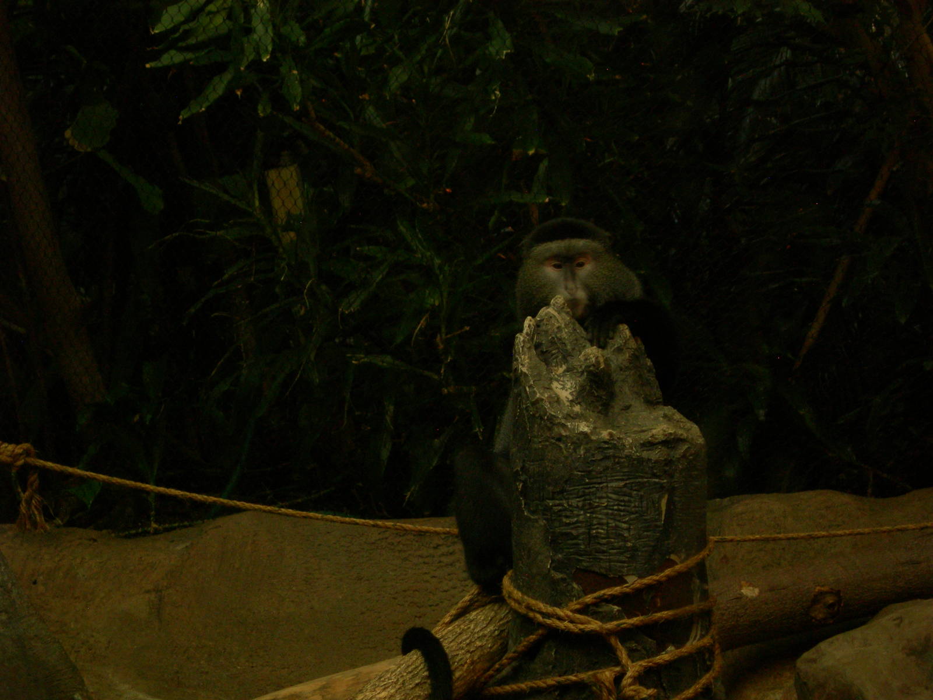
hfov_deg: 17.3
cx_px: 466
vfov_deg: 13.0
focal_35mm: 114
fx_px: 3073
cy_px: 350
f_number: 4.9
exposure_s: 1/60
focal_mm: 23.4
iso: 200
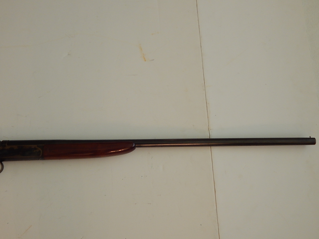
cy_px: 120
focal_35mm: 38
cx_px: 160
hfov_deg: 49.0
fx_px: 350
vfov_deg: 37.7
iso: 220
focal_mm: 6.8
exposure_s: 1/30
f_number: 3.4
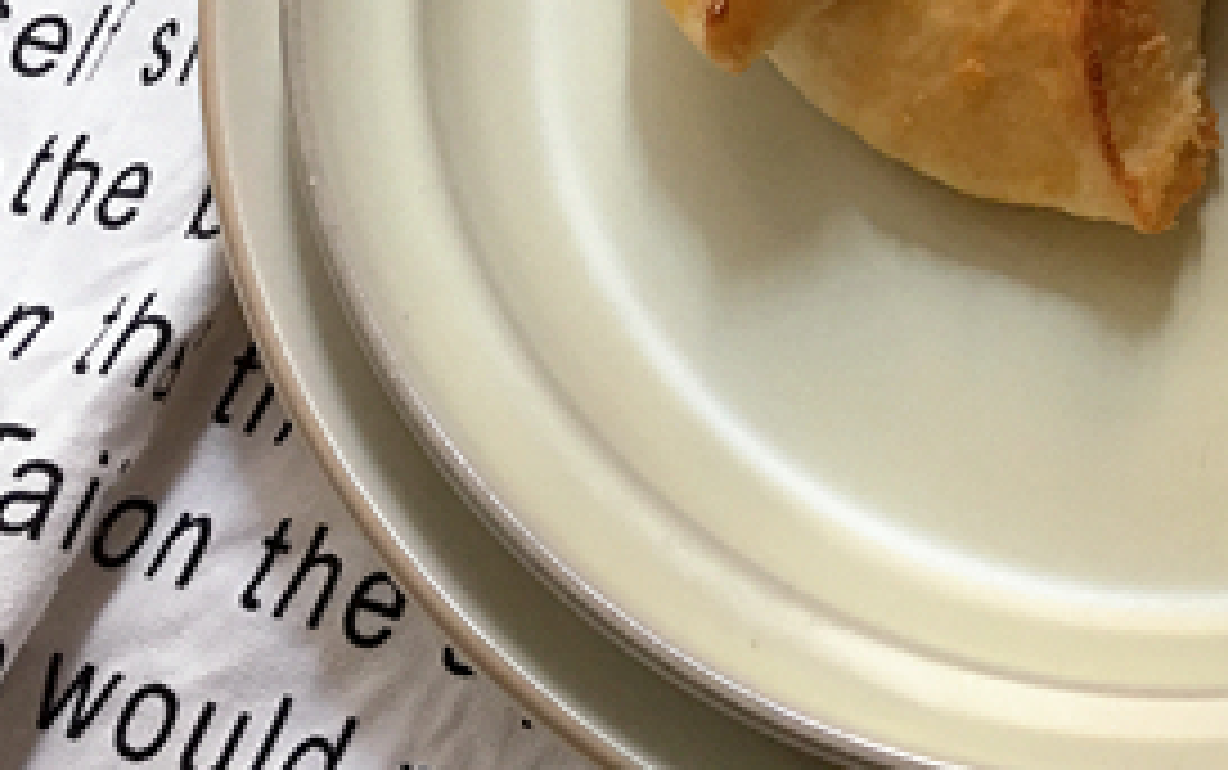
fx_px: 3014
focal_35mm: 90
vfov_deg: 13.8
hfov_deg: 21.5
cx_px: 1439
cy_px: -302
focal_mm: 4.15
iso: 80
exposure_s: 1/17
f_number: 2.2
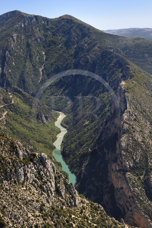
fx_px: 349
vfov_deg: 36.3
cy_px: 114
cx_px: 76
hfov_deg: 24.6
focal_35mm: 55
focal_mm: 55
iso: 200
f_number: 5.6
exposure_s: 1/800
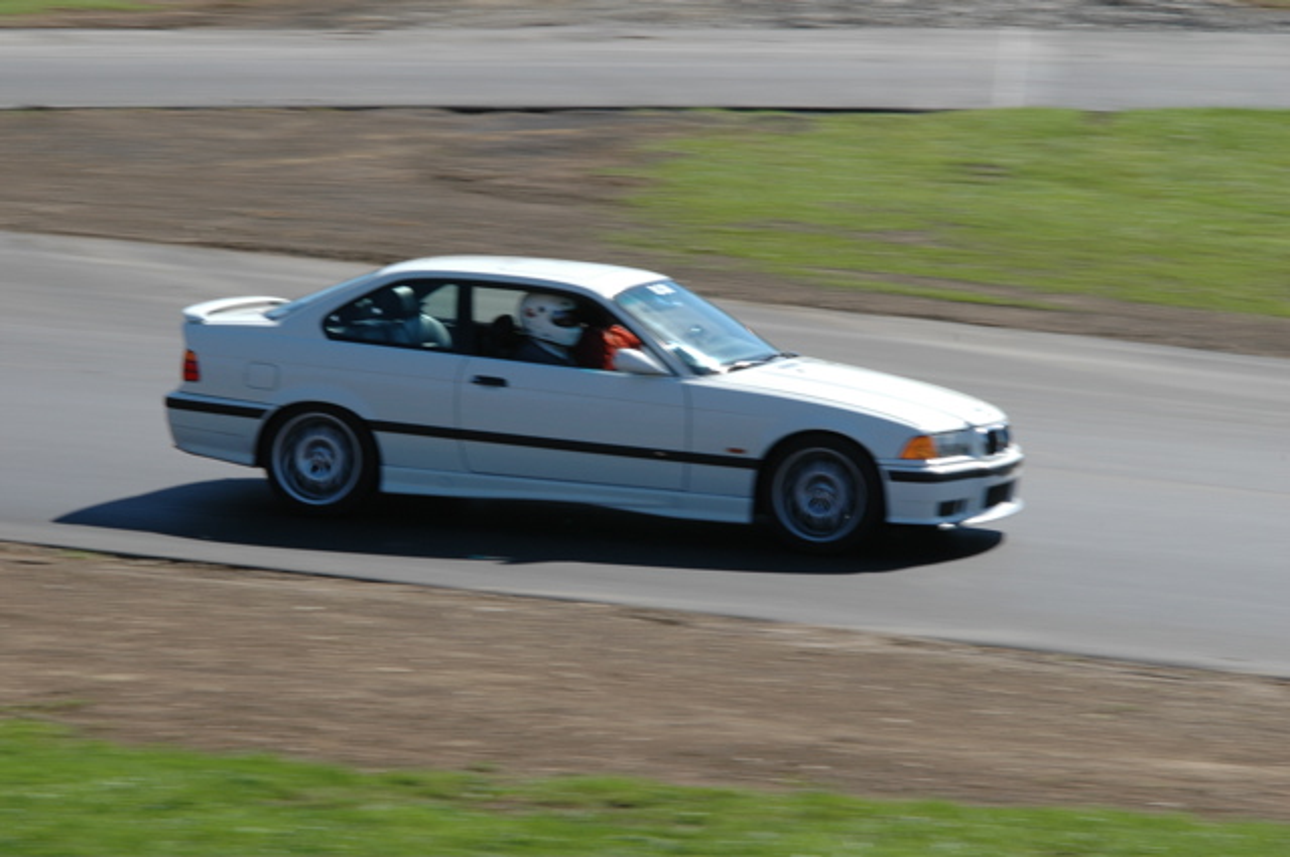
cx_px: 645
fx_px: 6710
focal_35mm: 188
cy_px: 428
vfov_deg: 7.3
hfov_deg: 11.0
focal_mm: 125
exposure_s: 1/100
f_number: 18
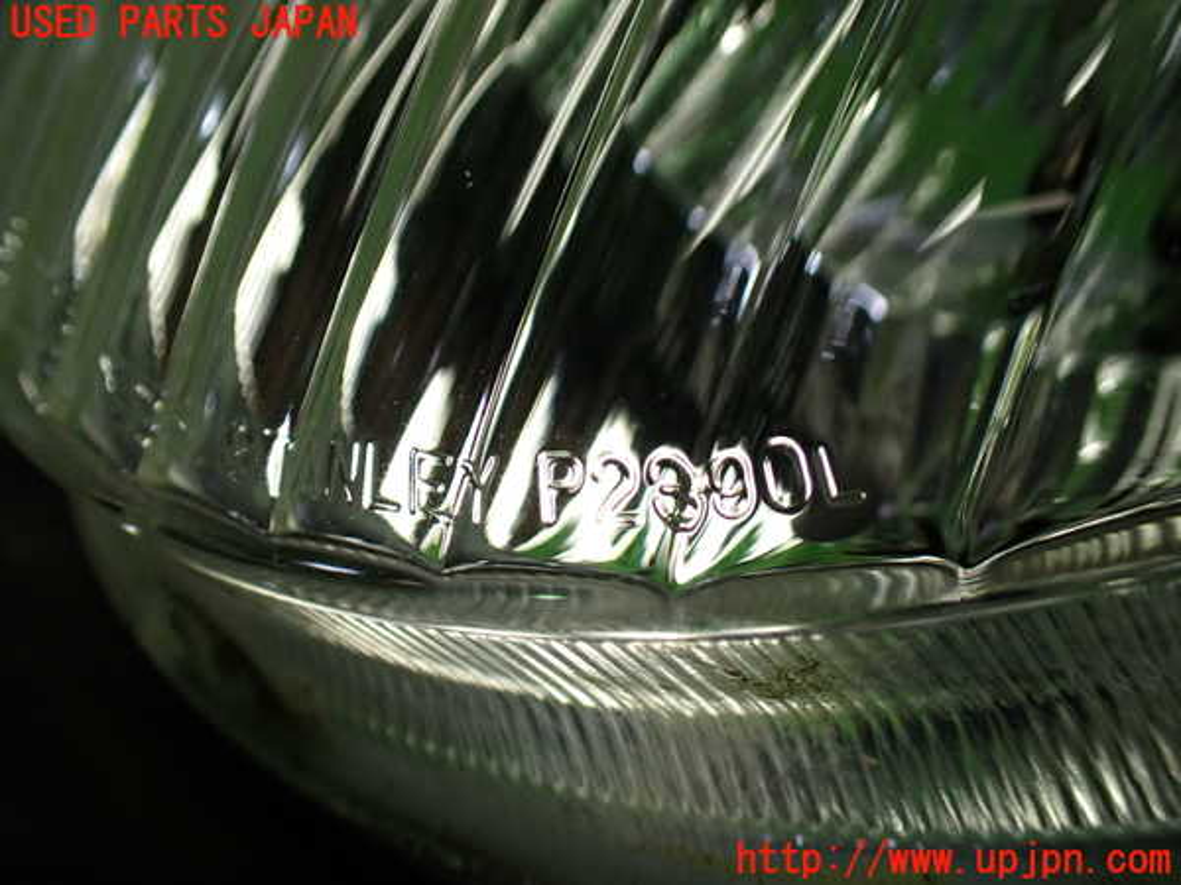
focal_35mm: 30
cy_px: 442
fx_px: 1024
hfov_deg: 60.0
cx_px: 590
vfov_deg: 46.8
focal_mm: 5.4
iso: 250
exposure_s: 1/125
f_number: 2.3
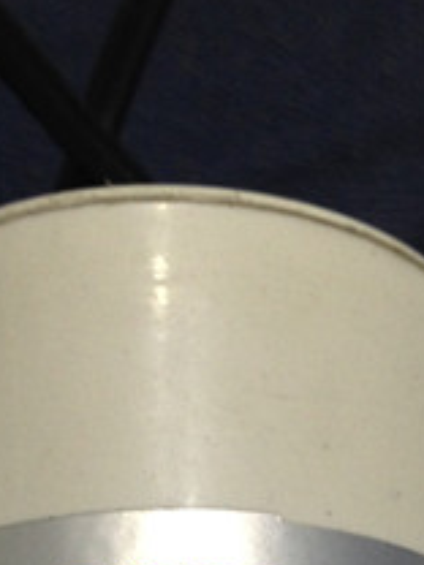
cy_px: 709
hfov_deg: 11.7
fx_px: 2074
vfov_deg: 14.9
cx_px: 169
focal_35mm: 127
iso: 80
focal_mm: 4.12
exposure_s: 1/20
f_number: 2.4
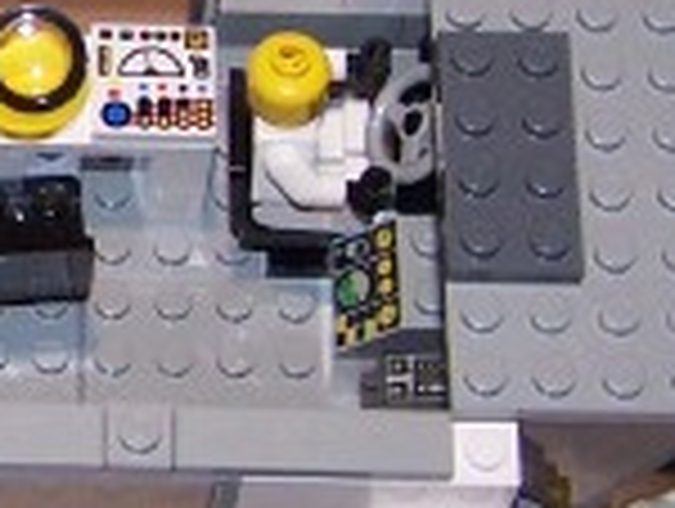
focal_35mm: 184
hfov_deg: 10.4
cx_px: -286
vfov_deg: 8.1
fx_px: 3594
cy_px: 162
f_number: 2.8
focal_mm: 6.7
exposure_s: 1/60
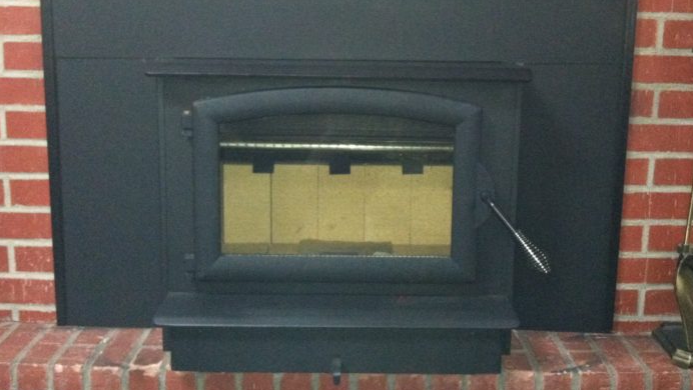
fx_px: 809
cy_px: 135
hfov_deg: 46.4
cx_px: 351
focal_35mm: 44
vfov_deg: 27.0
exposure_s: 1/15
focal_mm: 3.85
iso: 800
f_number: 2.8
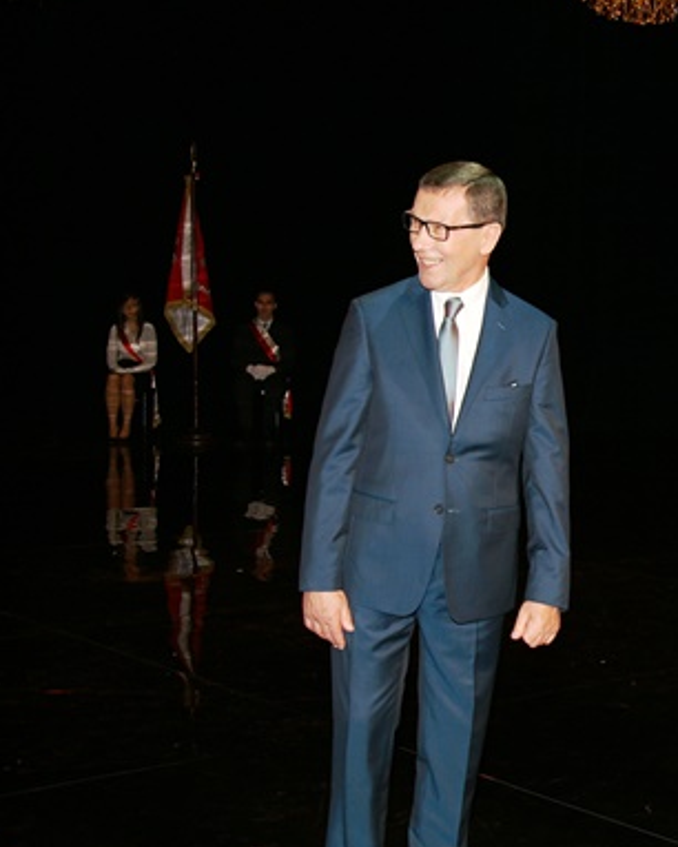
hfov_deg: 22.2
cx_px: 691
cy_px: 448
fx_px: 1654
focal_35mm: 66
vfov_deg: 28.7
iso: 200
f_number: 5.6
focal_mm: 28
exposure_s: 1/60
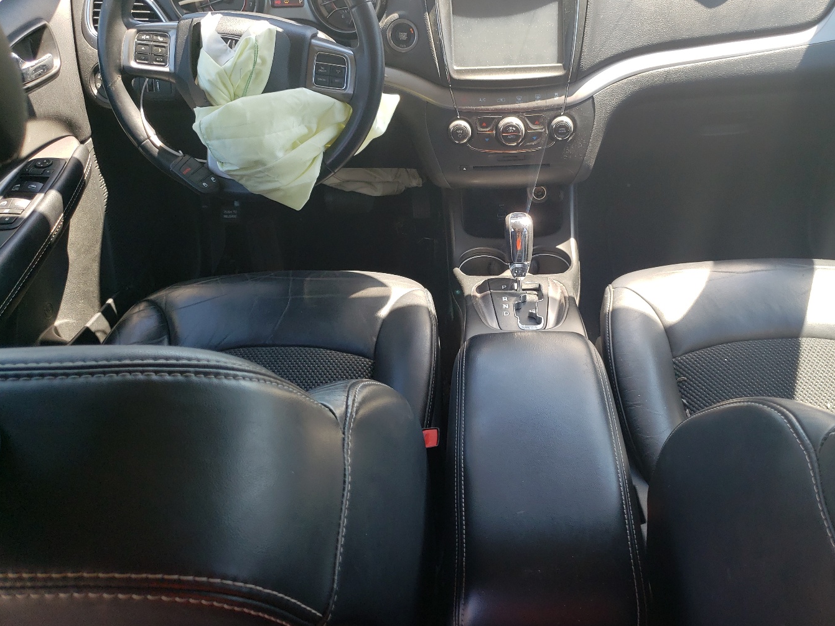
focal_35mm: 31
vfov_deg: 45.3
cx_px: 496
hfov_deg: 58.0
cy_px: 263
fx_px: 748
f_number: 1.5
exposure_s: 1/213
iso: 50
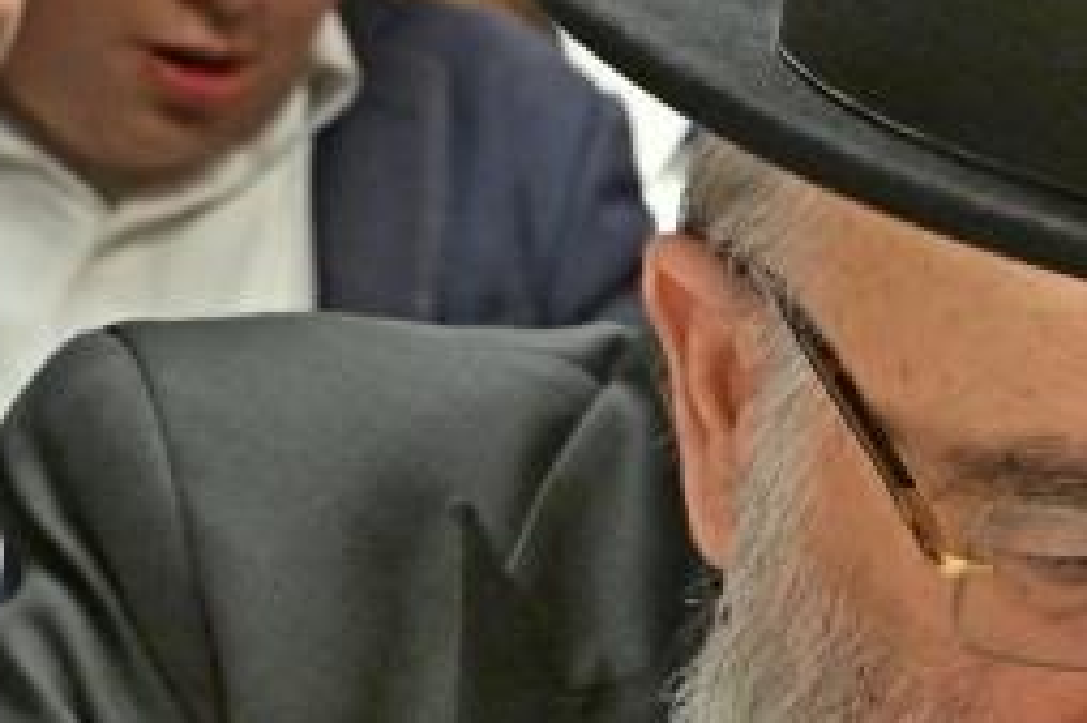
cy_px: 691
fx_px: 3651
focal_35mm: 121
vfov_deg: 11.2
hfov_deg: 16.3
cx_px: 1301
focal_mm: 30
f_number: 4
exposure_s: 1/160
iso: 2500
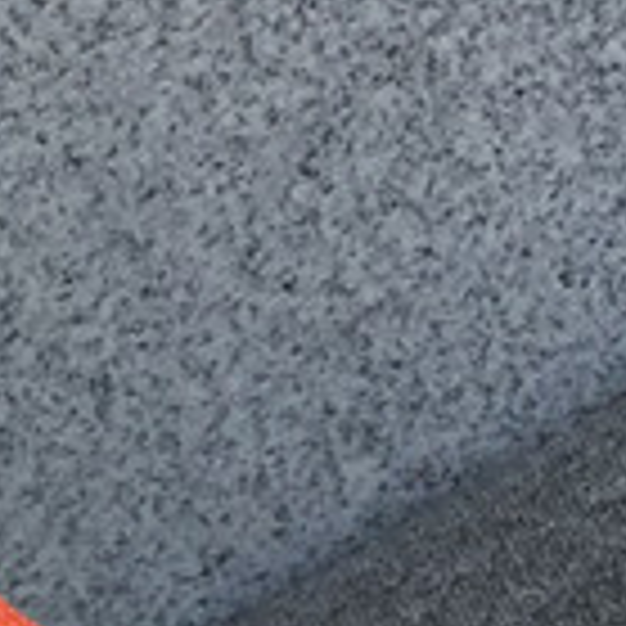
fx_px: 3621
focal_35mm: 177
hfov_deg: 9.5
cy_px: 777
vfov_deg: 9.7
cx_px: -441
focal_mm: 3.3
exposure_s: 1/372
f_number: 2.4
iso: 25
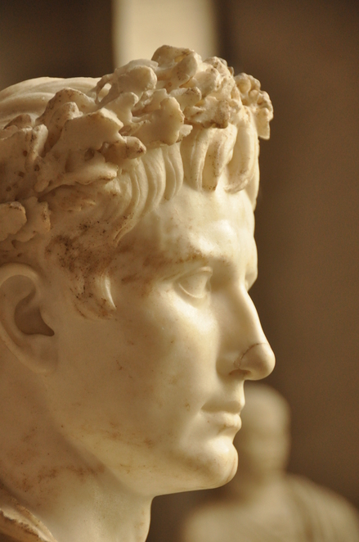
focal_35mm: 158
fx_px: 2364
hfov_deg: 8.7
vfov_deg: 13.1
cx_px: 180
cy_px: 271
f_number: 5.3
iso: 1000
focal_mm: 105
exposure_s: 1/40
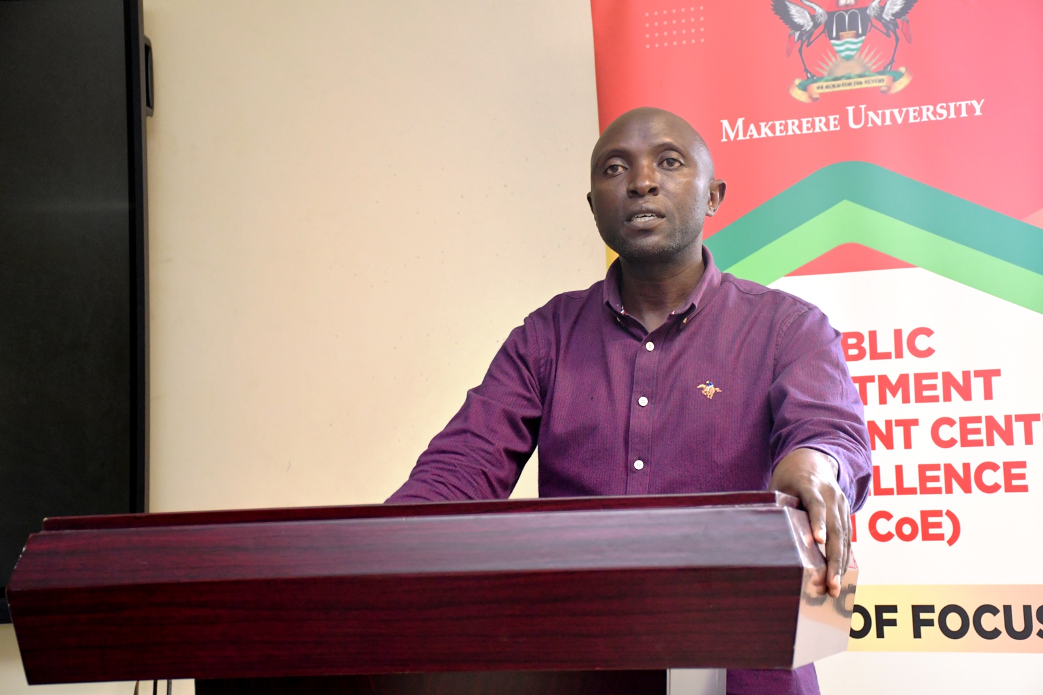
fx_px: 2086
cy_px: 348
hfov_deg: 28.1
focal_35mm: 72
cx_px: 522
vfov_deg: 18.9
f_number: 4.5
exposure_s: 1/60
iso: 1800
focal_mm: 48
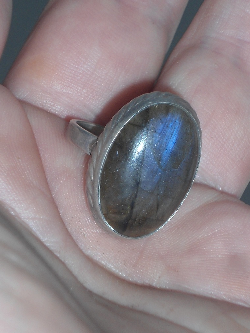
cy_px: 162
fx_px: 1300
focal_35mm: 135
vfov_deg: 14.6
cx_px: 144
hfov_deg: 11.0
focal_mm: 18.8
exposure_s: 1/60
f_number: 5.9
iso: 80
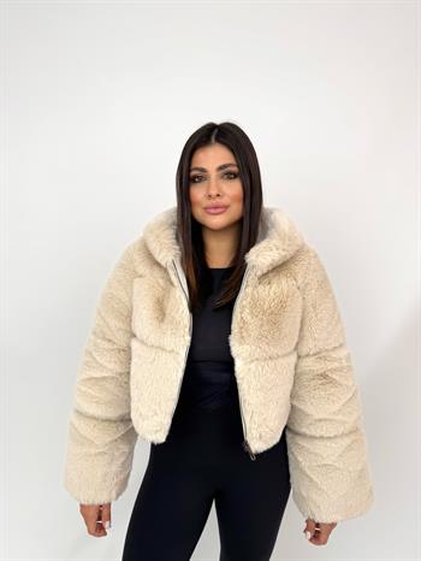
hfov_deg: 56.9
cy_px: 280
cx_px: 210
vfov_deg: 71.6
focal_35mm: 24
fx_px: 389
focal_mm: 6.76
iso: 80
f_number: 1.78
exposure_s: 1/450
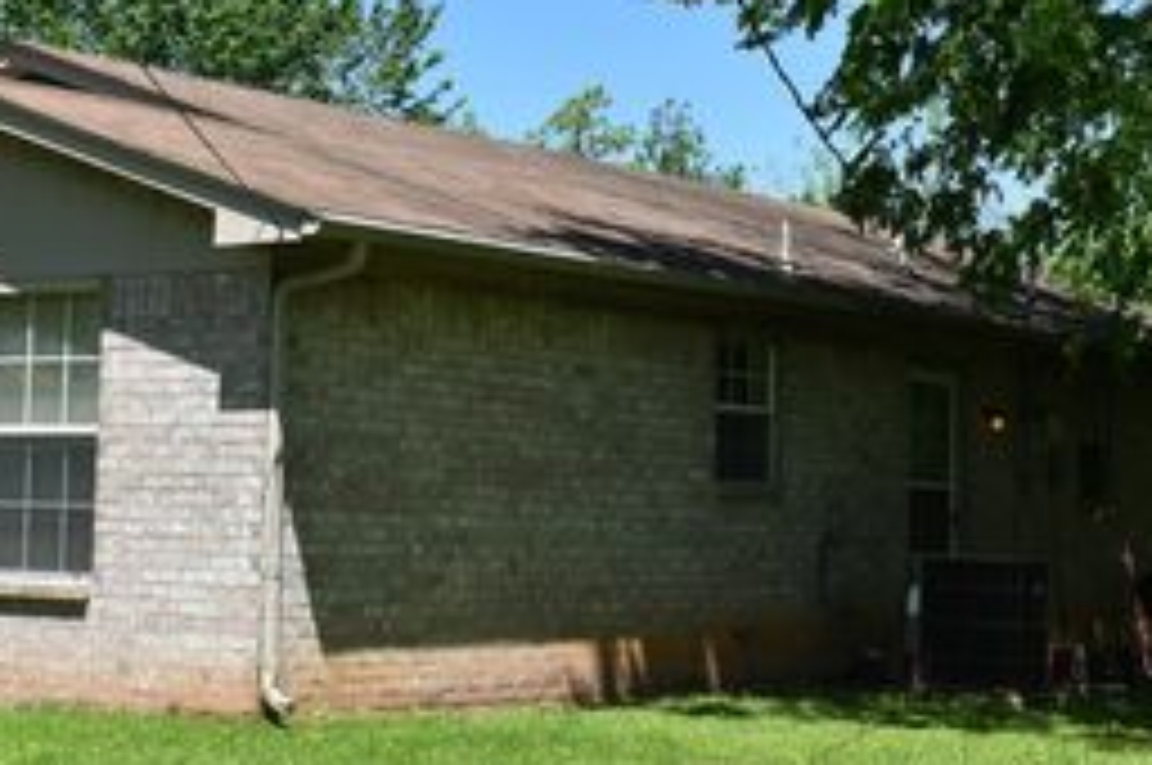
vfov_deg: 15.4
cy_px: 128
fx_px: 2812
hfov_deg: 23.1
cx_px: 446
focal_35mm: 88
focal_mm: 30
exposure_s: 1/400
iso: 200
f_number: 10
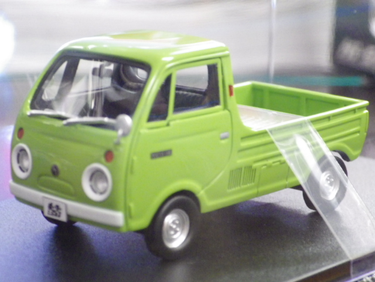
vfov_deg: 12.5
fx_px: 1289
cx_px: 188
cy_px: 141
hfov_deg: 16.6
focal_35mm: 119
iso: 1600
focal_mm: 21.3
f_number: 4.8
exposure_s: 1/30
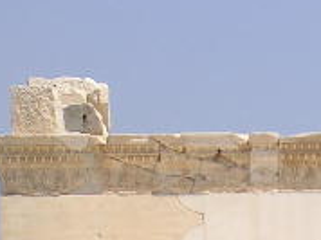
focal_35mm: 420
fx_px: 3889
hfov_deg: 4.7
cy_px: 376
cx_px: 362
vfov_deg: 3.5
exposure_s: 1/472
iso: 50
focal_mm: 17.4
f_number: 4.9
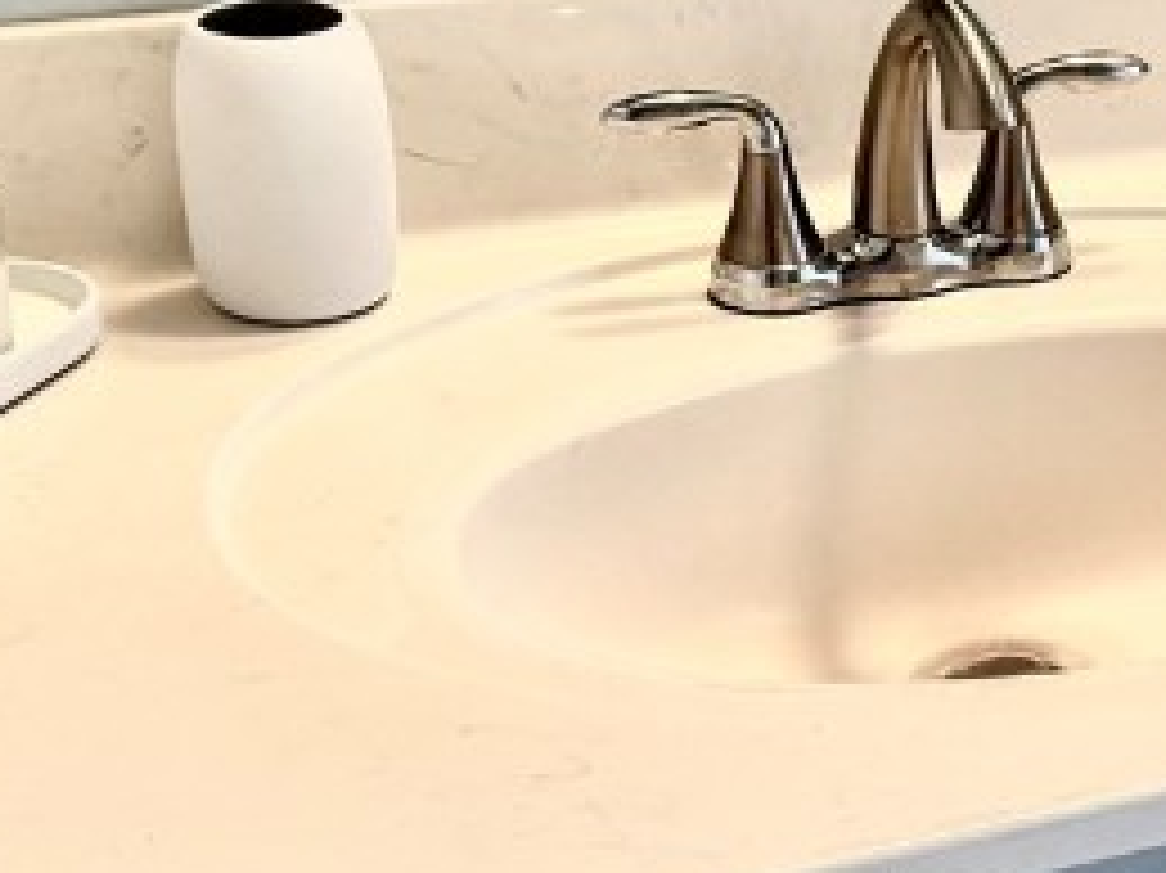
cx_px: 1810
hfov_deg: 18.1
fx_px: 3198
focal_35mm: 95
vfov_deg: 15.5
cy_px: 540
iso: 200
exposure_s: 1/120
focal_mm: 6.76
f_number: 1.78
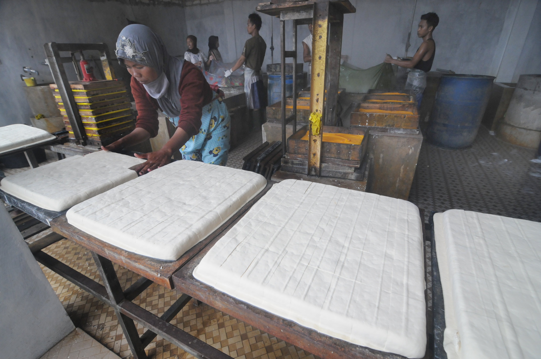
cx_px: 270
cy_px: 180
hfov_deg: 95.0
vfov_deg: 71.9
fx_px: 248
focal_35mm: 16
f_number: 5.6
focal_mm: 11
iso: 1000
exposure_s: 1/250
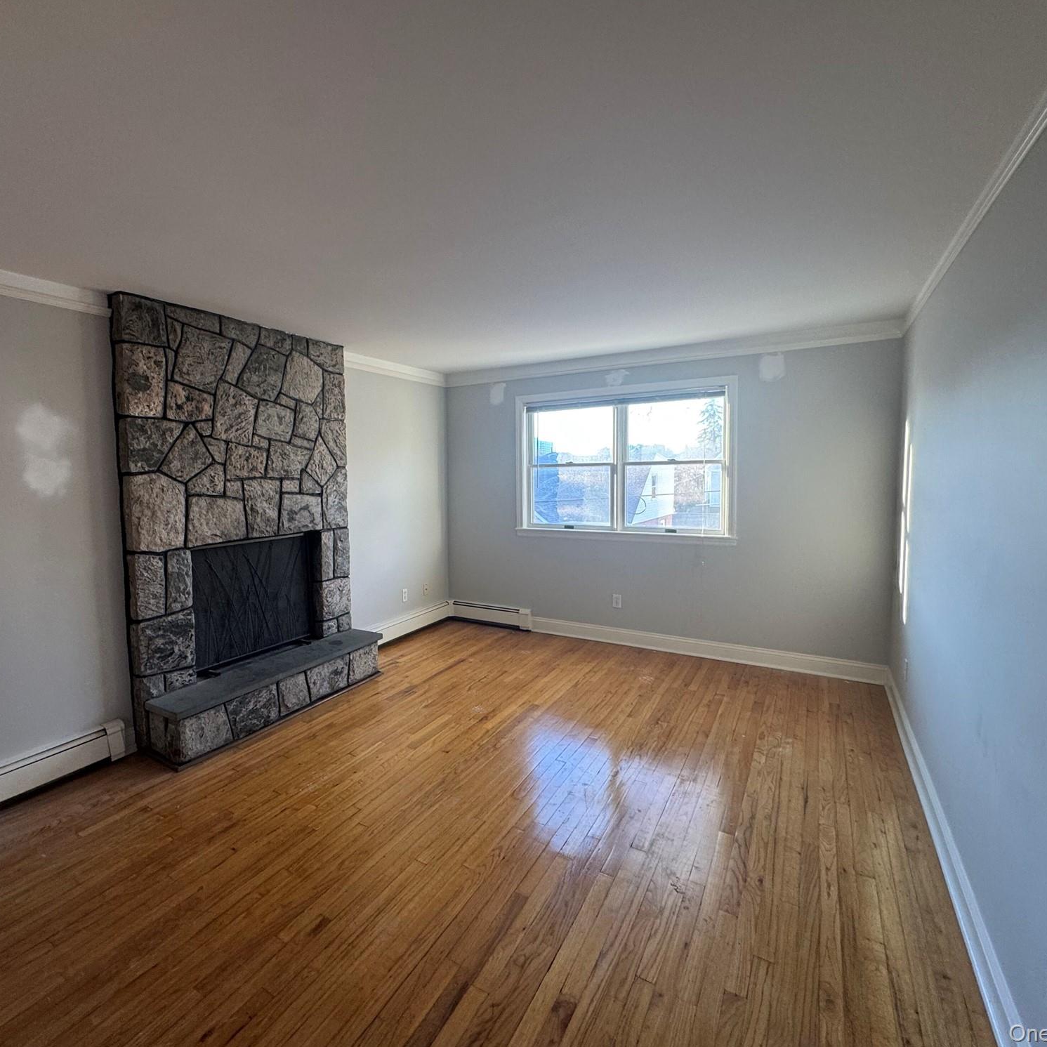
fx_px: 582
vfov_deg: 84.0
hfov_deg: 83.2
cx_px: 433
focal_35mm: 17
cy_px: 511
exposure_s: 1/60
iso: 200
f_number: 2.2
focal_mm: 2.22
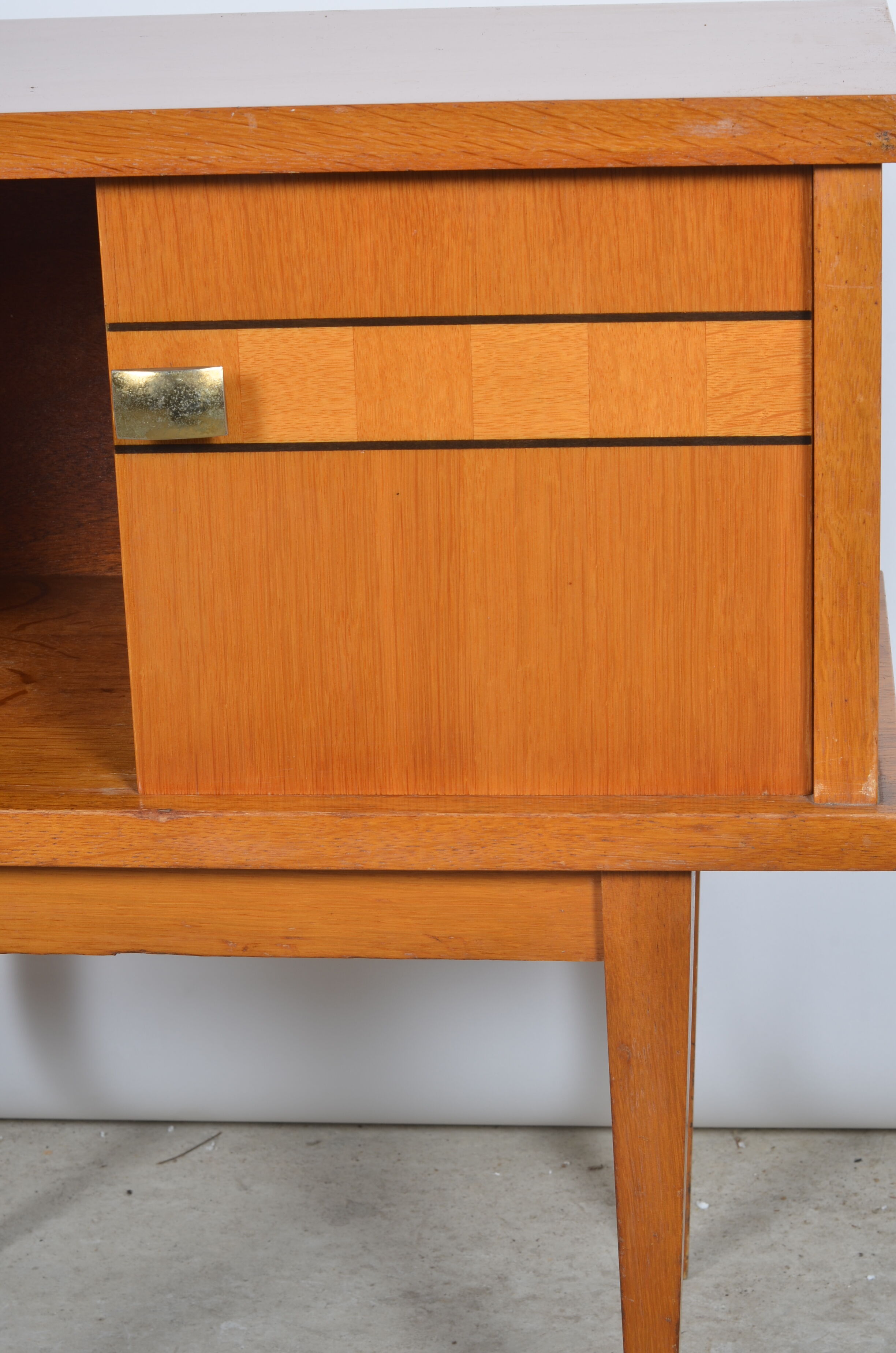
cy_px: 676
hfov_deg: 18.1
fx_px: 2812
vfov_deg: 27.0
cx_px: 448
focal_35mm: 75
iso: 100
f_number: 11
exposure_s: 1/125
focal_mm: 50
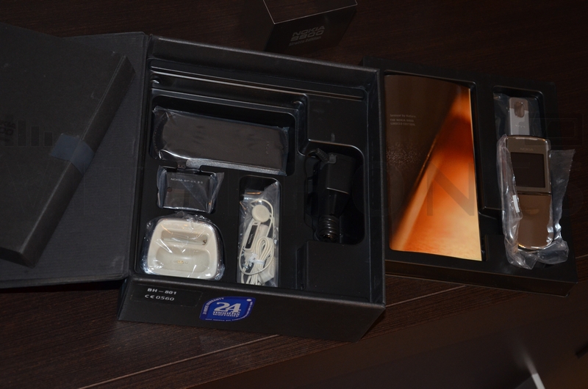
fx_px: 1223
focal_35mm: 75
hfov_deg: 27.0
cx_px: 294
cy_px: 194
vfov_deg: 18.1
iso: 800
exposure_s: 1/60
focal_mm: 50
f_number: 5
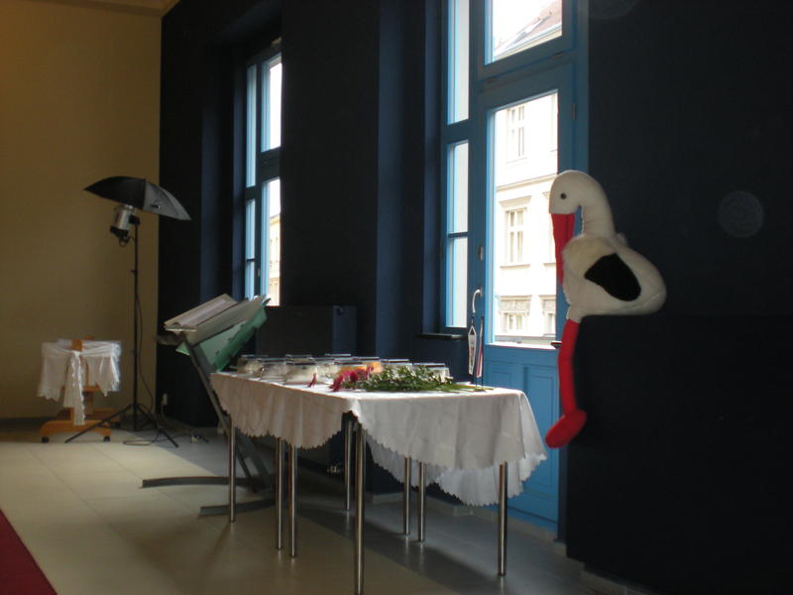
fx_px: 1008
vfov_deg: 32.9
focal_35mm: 44
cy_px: 298
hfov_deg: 42.9
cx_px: 396
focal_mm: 7.4
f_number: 3.5
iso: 157
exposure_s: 1/36
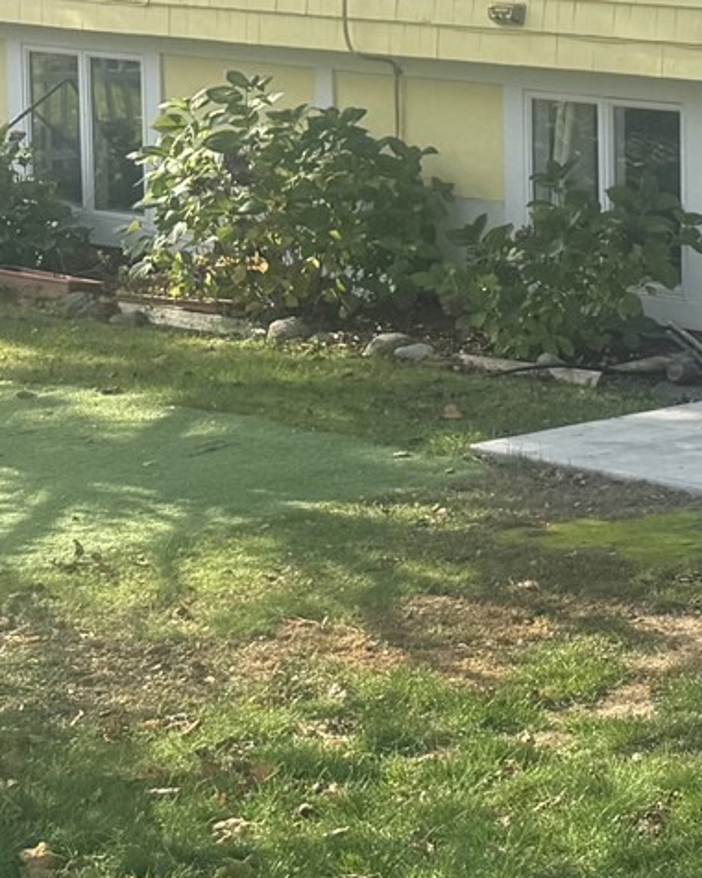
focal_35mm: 101
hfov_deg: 11.6
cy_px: 213
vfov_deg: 18.9
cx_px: 1827
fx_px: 2623
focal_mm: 6.76
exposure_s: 1/1767
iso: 80
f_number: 1.78
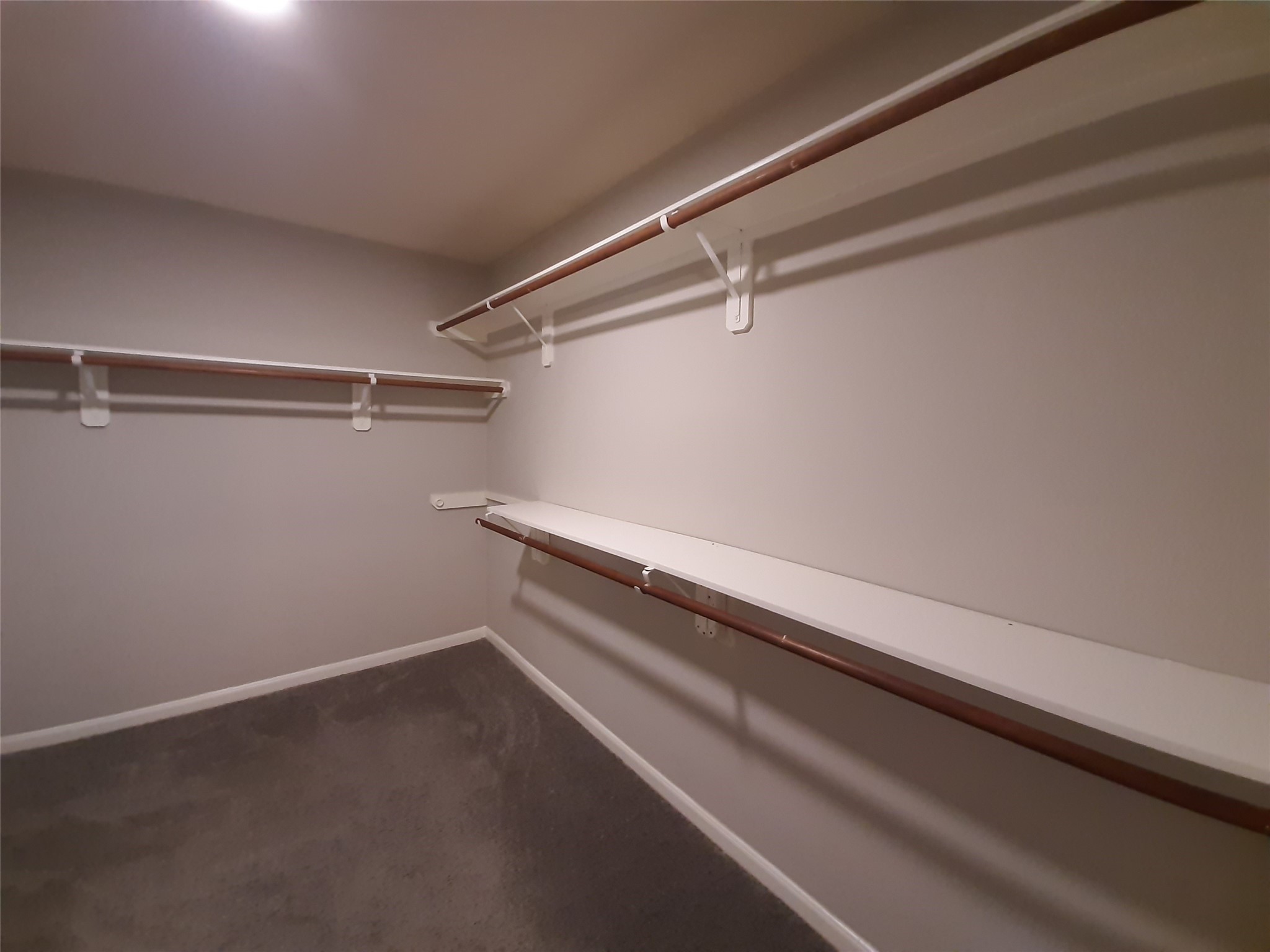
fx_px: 477
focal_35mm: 13
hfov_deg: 106.2
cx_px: 635
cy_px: 476
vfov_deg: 89.9
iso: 320
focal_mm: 1.42
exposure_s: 1/24
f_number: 2.2
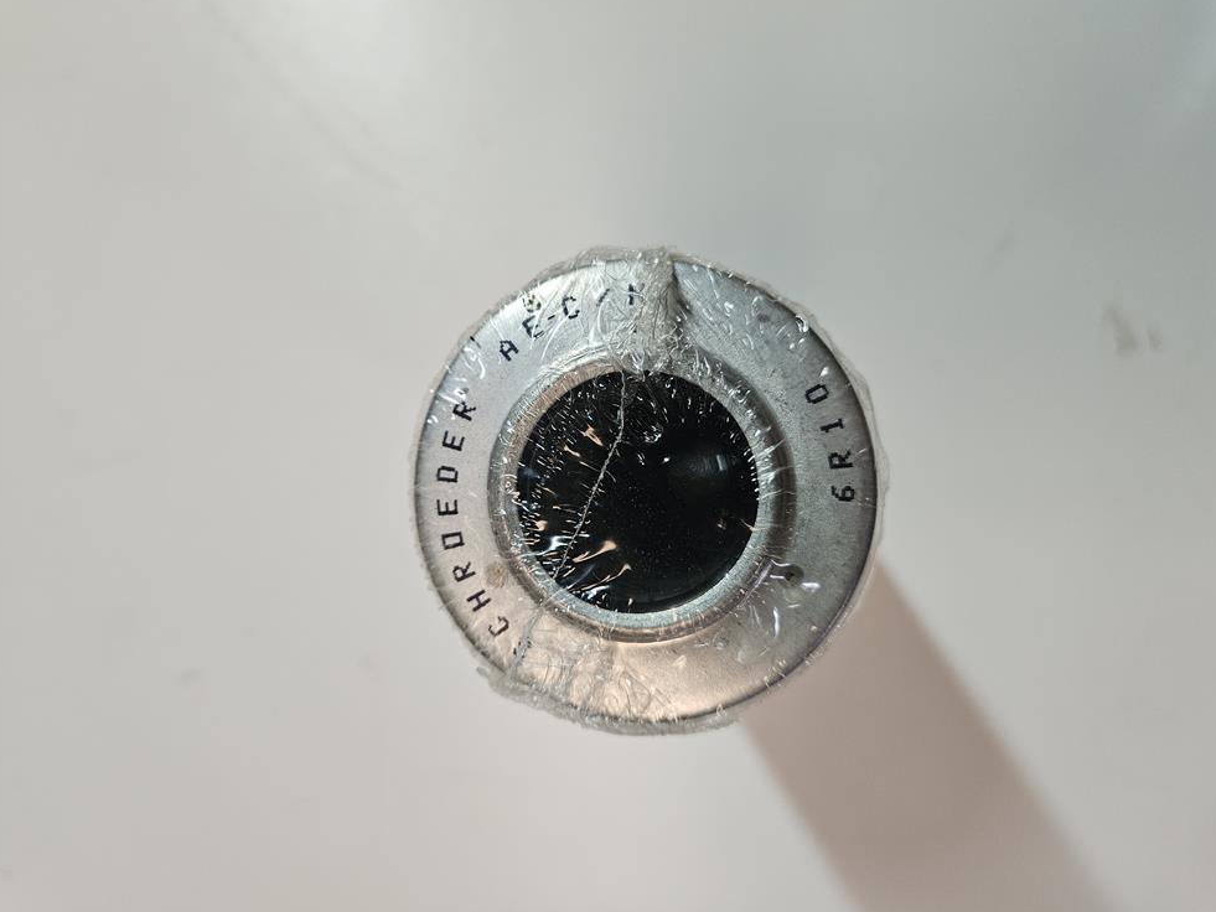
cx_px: 627
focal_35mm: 24
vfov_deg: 56.8
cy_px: 449
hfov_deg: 71.6
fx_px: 843
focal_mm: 5.4
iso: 400
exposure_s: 1/142
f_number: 1.8
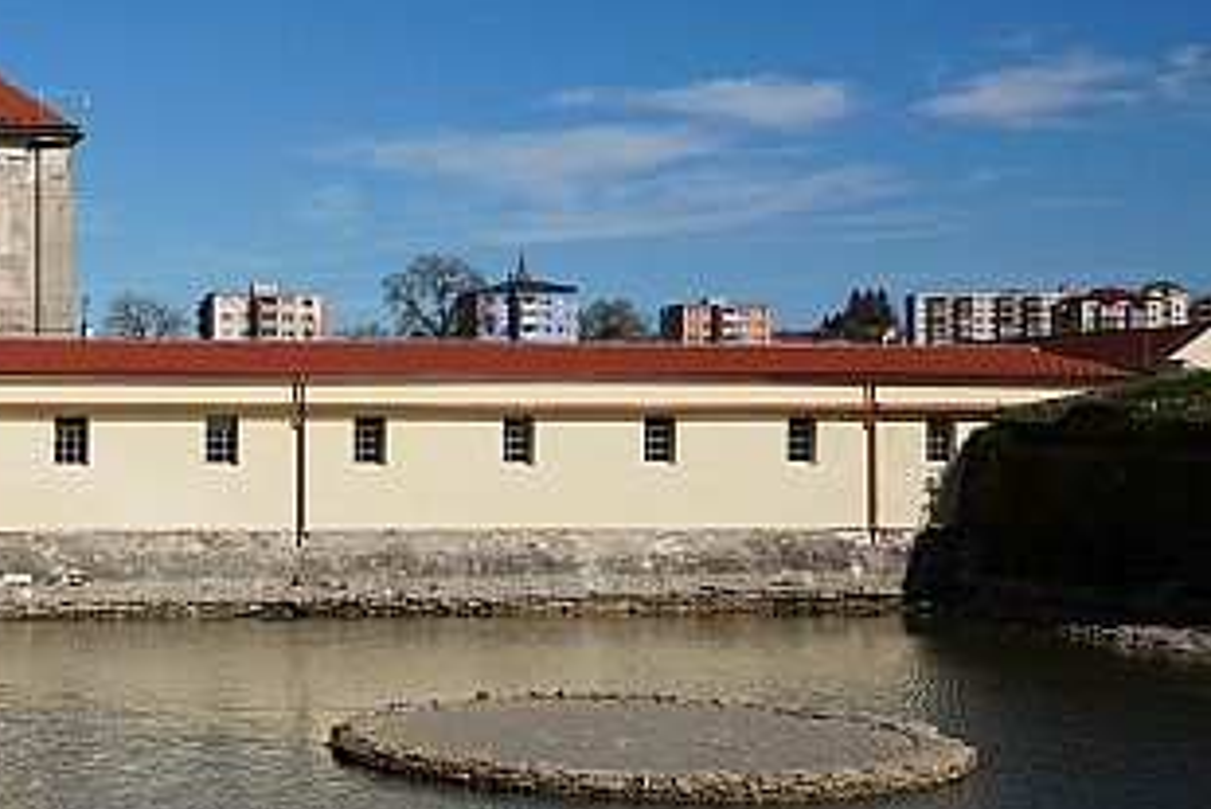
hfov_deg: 30.5
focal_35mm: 62
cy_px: 444
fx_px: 2086
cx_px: 63
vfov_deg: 21.9
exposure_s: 1/400
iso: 100
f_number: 6.3
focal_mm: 24
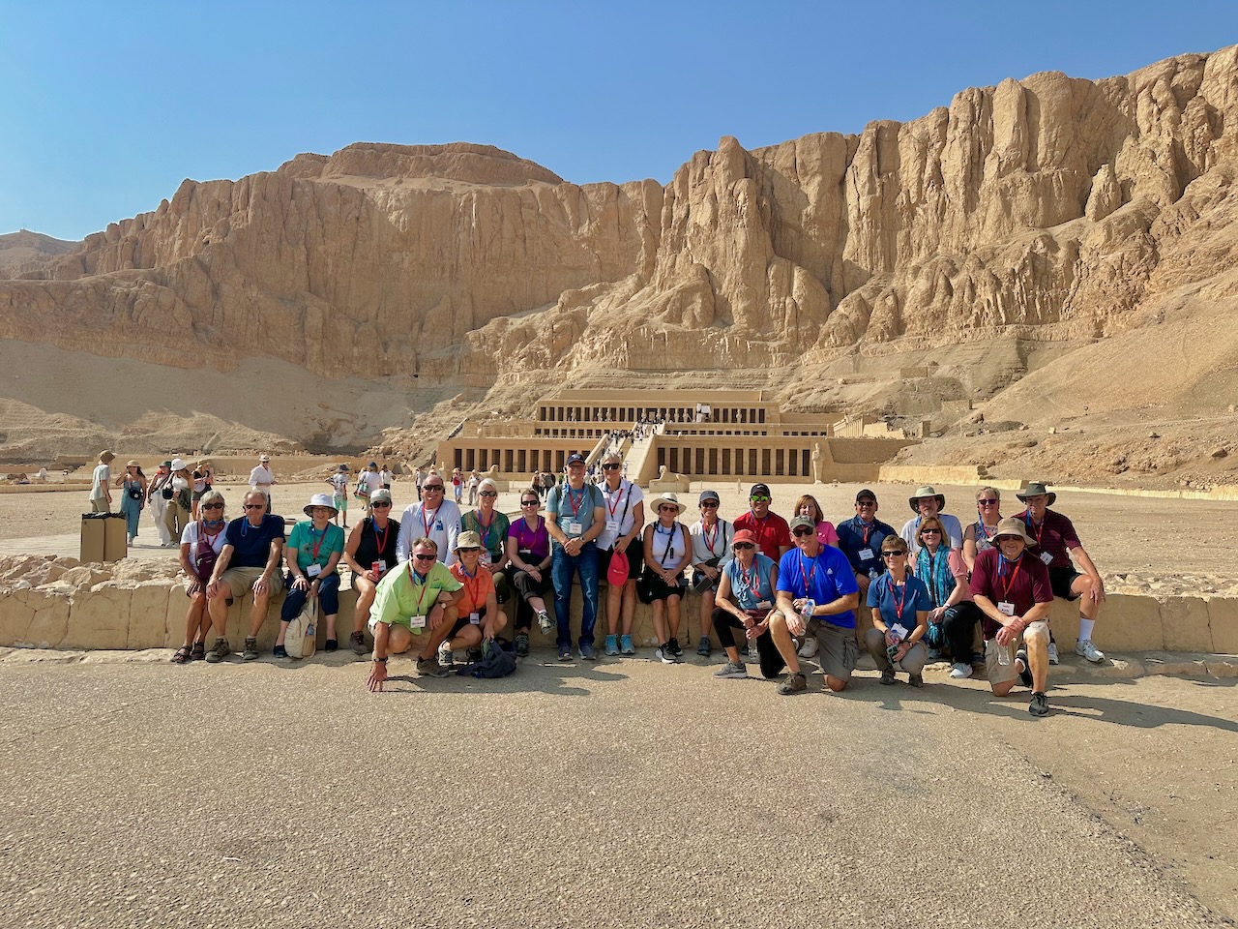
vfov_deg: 56.8
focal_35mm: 24
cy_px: 464
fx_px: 858
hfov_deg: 71.6
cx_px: 619
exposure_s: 1/6623
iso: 80
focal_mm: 6.86
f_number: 1.78
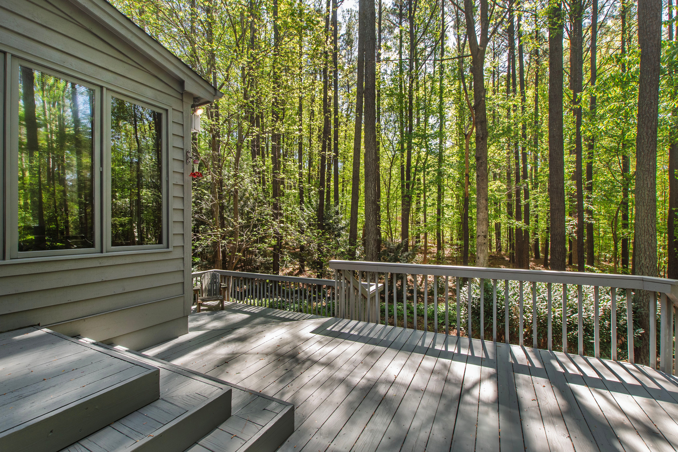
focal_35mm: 15
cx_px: 339
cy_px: 226
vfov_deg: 77.3
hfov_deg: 100.4
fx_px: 282
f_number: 8
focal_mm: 10
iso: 250
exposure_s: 1/50
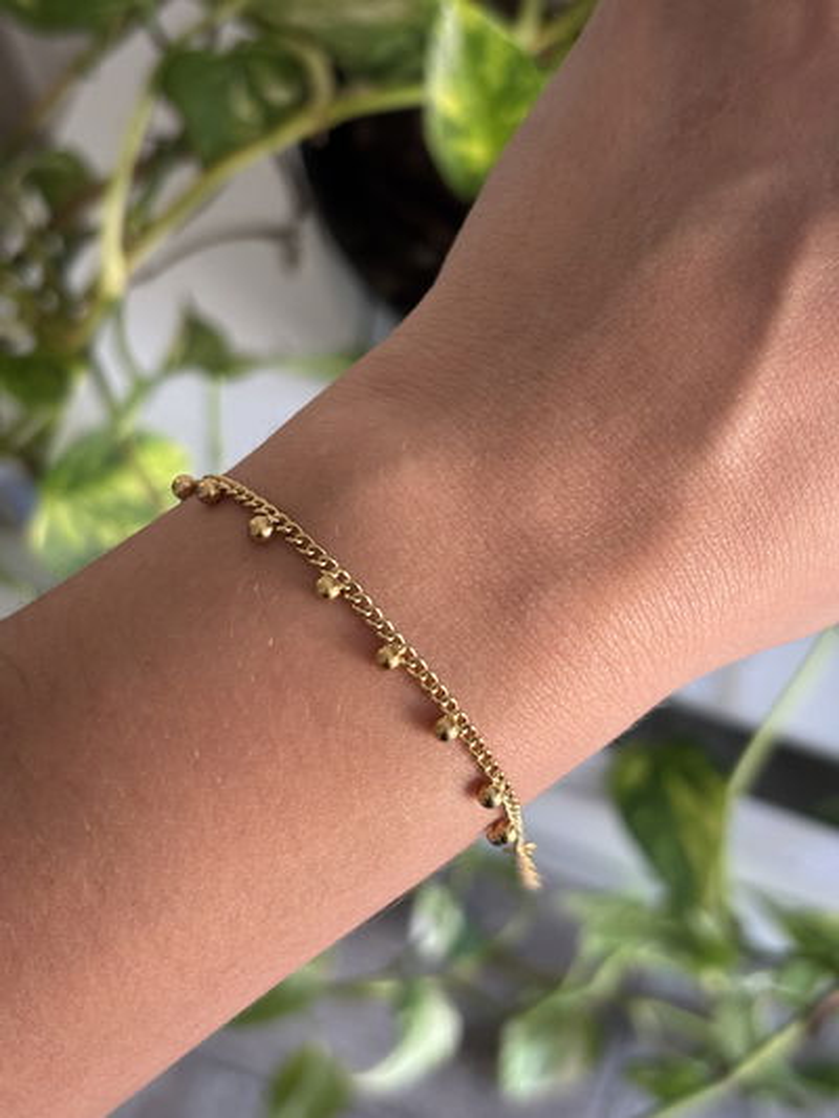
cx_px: 420
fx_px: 1680
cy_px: 559
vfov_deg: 36.8
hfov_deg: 28.0
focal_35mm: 52
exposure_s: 1/40
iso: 160
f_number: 1.6
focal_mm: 5.96
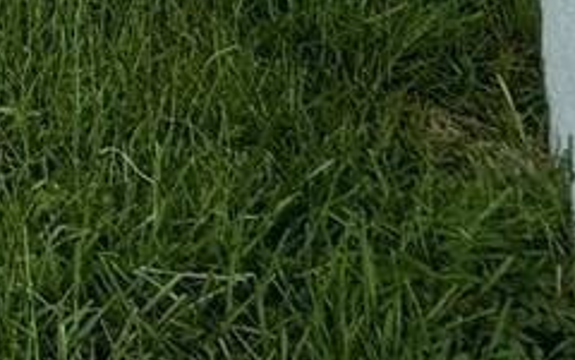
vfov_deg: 10.9
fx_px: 1551
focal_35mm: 99
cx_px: -1011
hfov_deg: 12.5
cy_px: -542
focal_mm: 2.22
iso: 50
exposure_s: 1/2674
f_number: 2.2
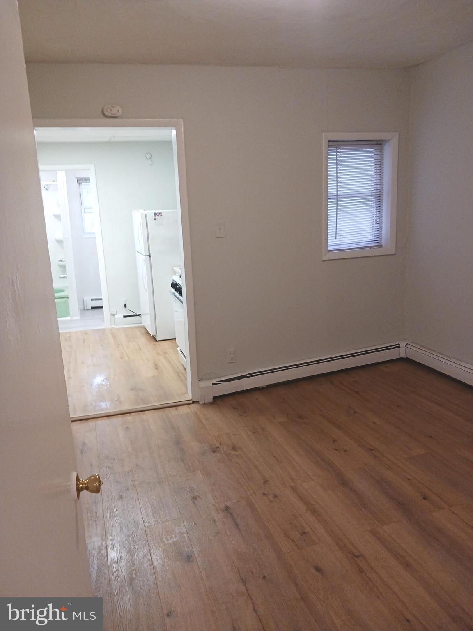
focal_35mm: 27
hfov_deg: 51.4
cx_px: 236
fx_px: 492
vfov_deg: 65.3
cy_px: 316
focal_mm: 4
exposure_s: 1/24
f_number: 1.8
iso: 250
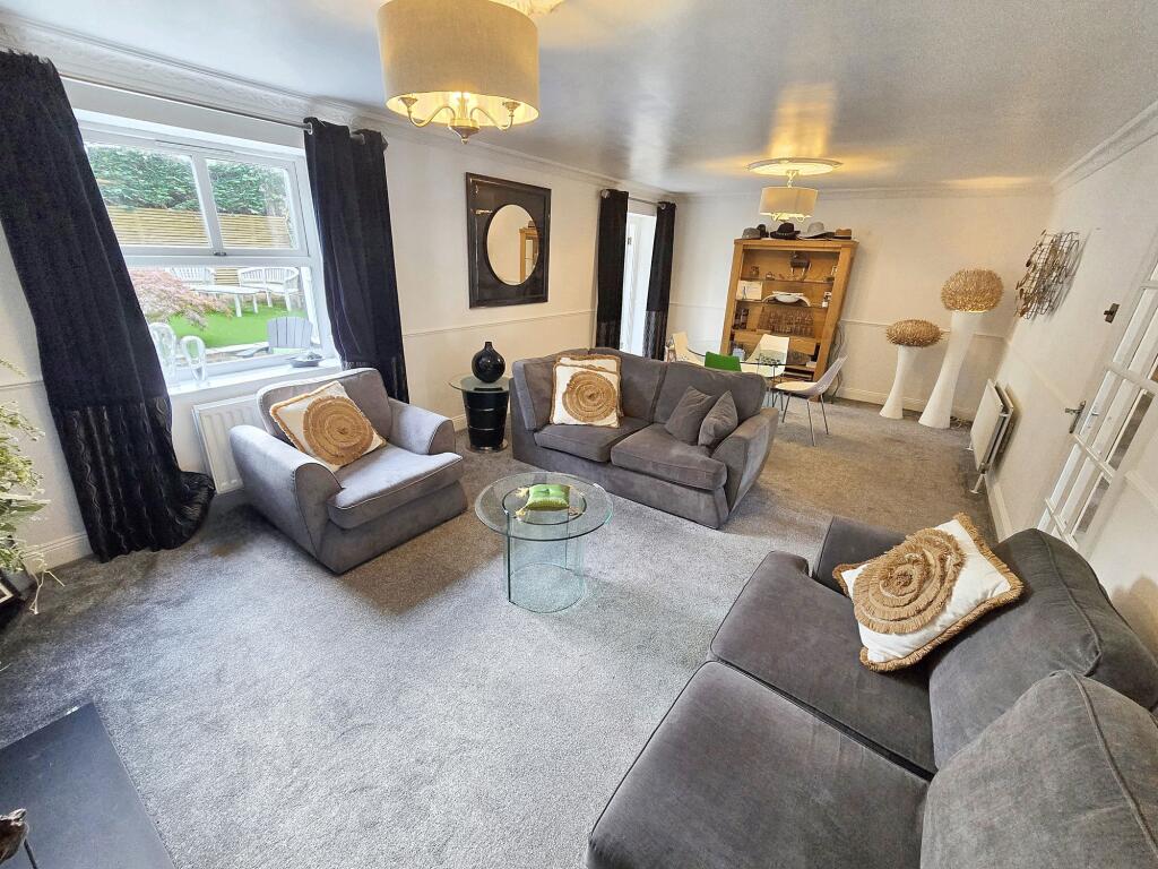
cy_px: 434
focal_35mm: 13
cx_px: 579
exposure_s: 1/60
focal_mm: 2.2
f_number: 2.2
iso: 320
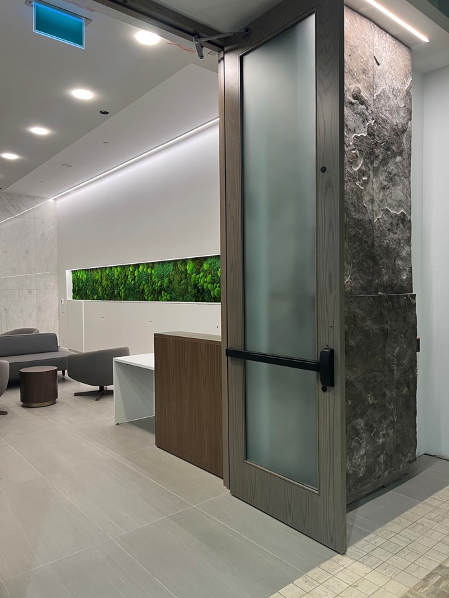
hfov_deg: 53.1
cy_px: 299
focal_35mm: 26
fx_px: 450
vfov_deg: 67.3
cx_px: 224
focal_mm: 5.7
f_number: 1.5
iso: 100
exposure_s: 1/60
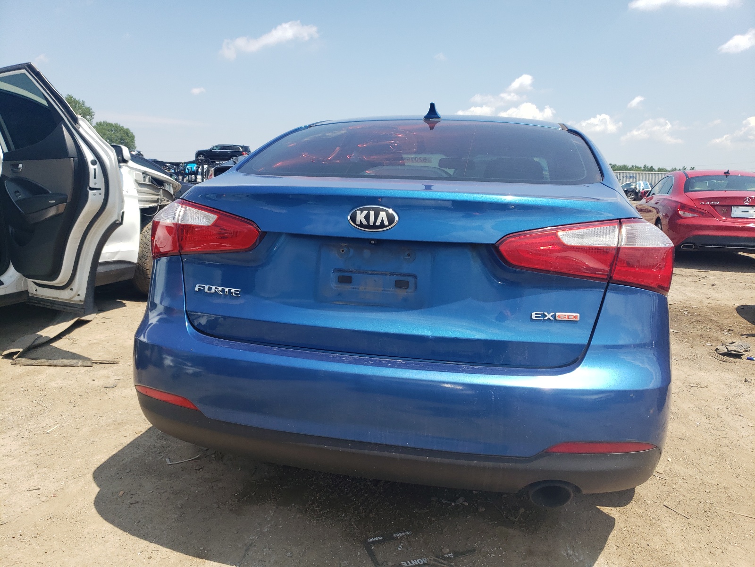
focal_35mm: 26
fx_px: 567
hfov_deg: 67.3
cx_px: 378
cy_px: 284
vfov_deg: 53.1
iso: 50
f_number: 1.5
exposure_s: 1/2000
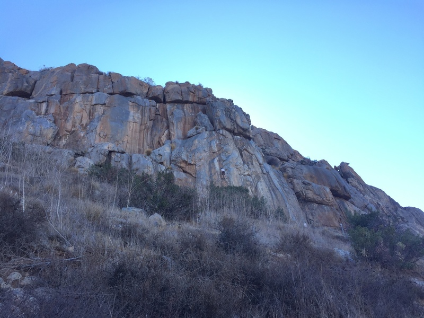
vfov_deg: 48.2
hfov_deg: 61.7
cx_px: 212
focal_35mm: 29
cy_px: 159
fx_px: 355
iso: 32
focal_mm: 4.15
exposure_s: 1/444
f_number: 2.2
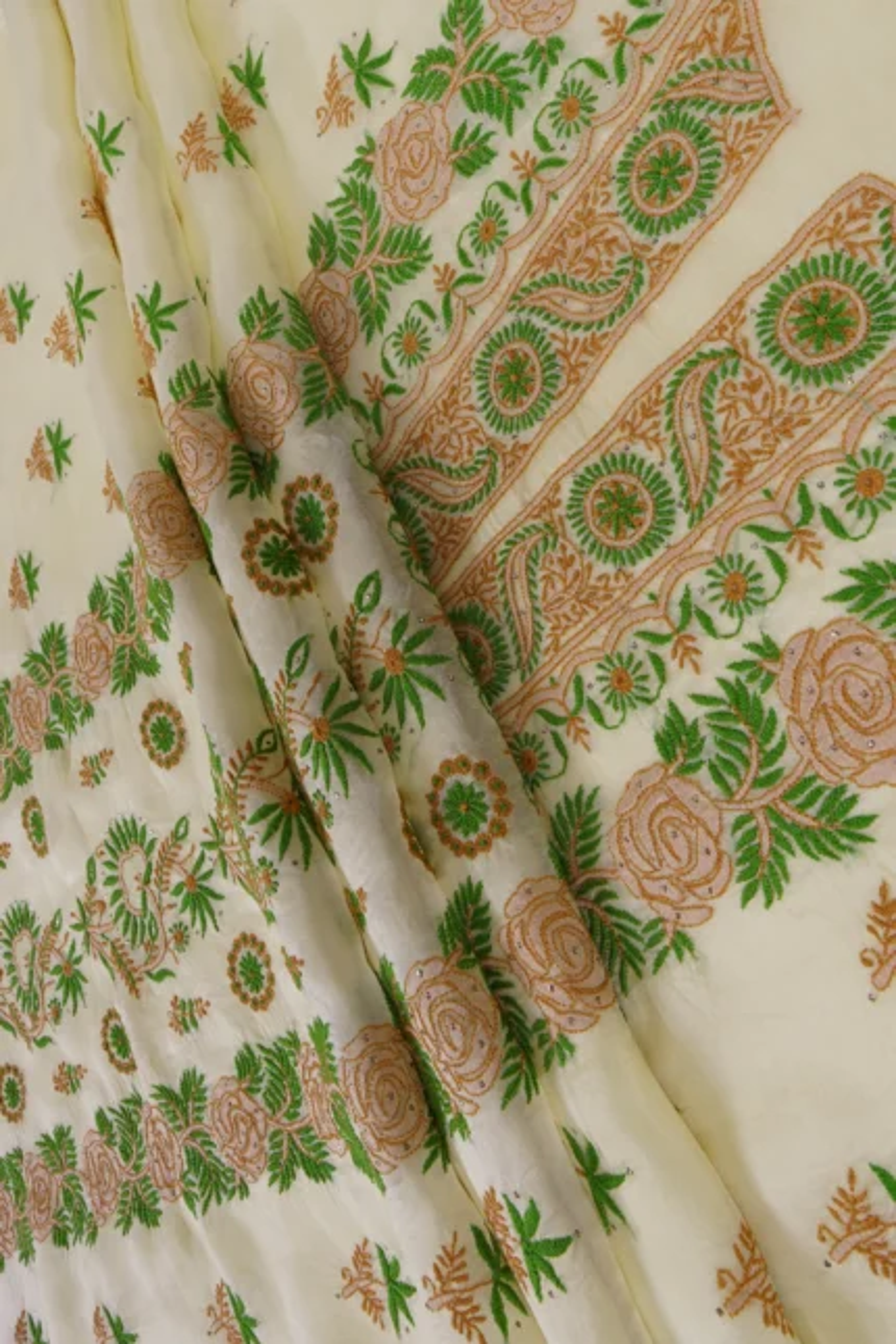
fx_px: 896
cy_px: 672
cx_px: 448
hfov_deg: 53.1
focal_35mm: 24
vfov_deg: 73.7
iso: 100
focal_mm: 16
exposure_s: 1/160
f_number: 16
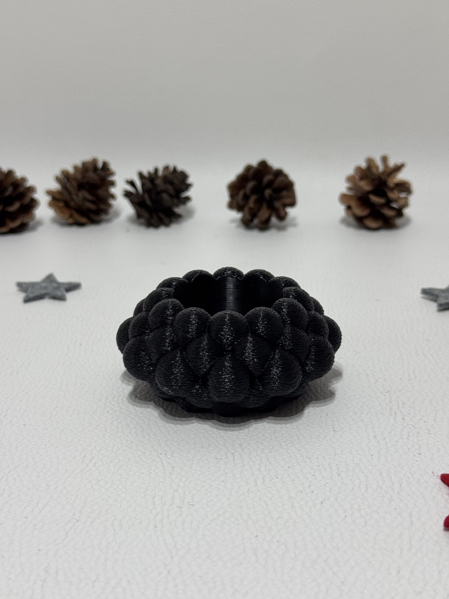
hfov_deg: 30.3
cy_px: 300
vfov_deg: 39.7
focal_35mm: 48
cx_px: 224
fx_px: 830
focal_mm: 6.76
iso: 80
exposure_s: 1/67
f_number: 1.78
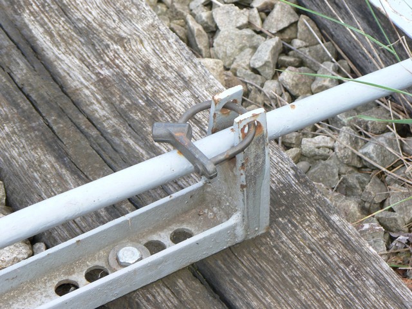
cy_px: 154
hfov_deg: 11.1
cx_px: 206
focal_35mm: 178
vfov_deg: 8.3
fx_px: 2119
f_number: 3.3
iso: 80
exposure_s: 1/100
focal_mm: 29.7
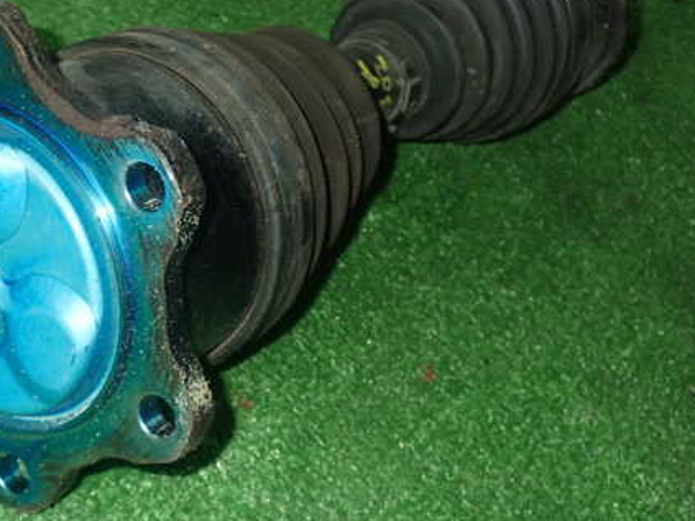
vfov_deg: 20.7
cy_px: 201
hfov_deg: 27.2
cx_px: 210
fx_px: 1425
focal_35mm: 71
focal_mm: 9.01
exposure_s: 1/50
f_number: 9
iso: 800
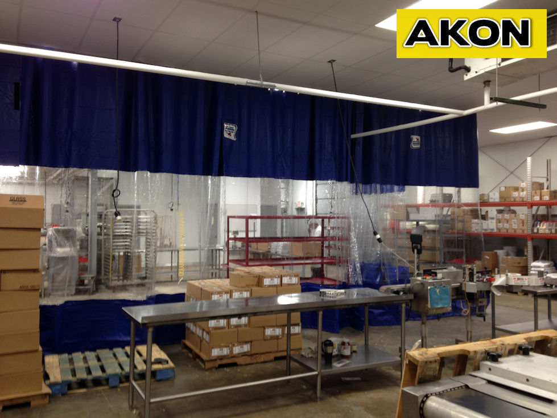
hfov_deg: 55.4
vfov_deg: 42.9
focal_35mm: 33
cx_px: 278
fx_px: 531
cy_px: 209
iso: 64
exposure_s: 1/20
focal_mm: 4.12
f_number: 2.4
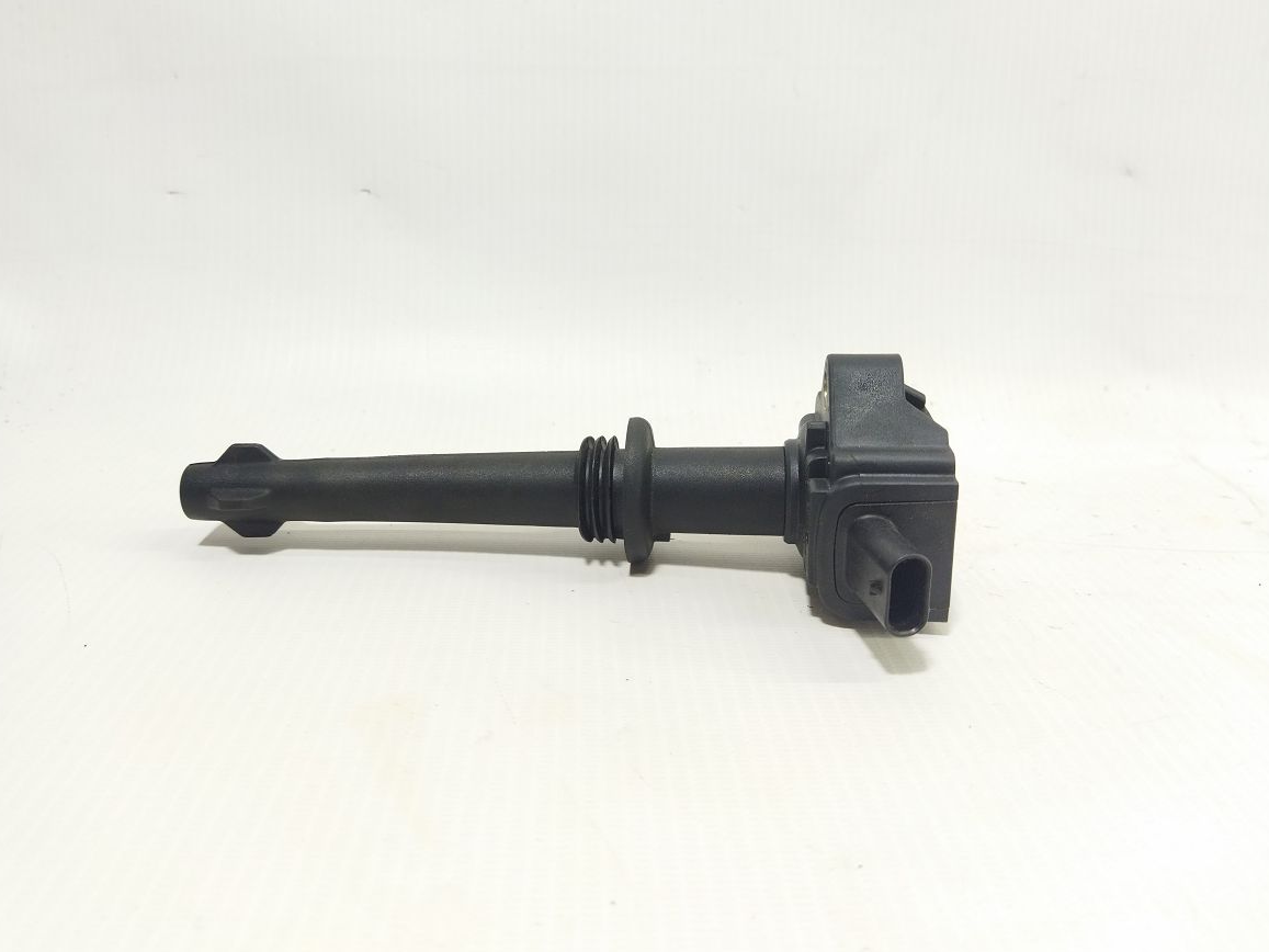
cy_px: 485
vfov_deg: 49.8
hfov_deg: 63.4
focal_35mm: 28
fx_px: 1027
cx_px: 644
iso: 157
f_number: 1.79
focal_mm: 4.71
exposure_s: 1/100
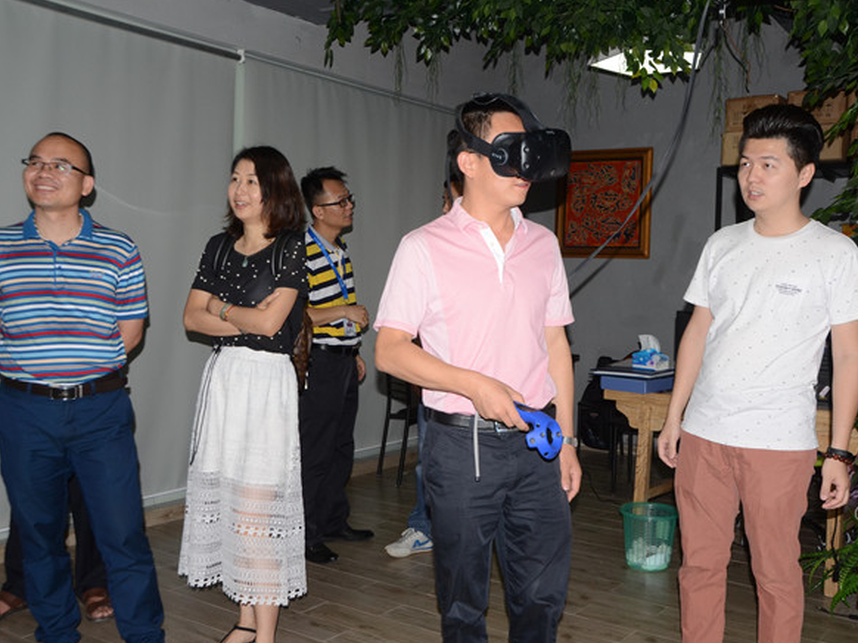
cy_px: 323
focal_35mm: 37
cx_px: 464
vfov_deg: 38.6
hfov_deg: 50.1
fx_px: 917
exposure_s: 1/125
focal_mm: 22
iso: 500
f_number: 6.3
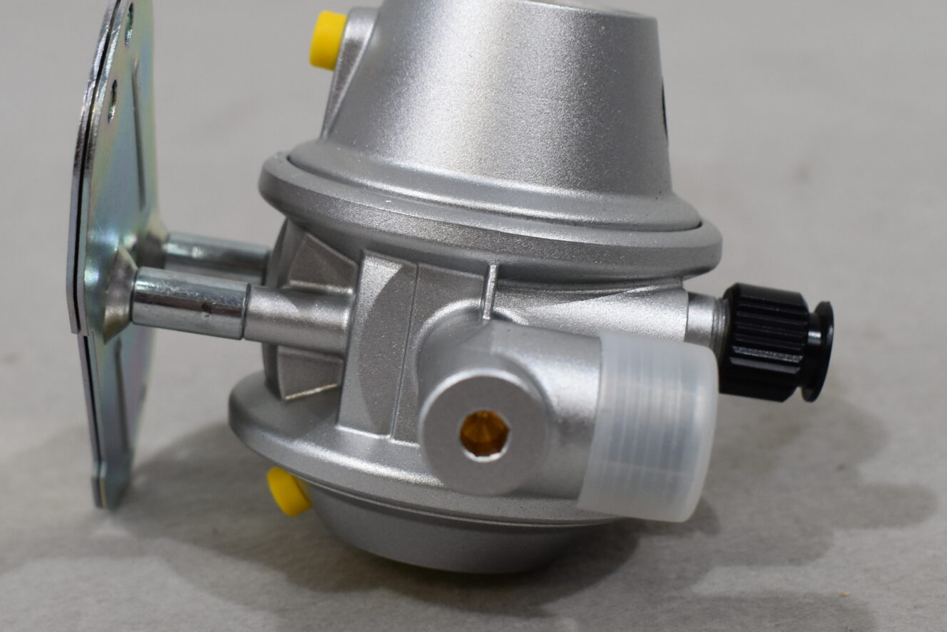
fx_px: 1973
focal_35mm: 75
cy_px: 368
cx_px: 422
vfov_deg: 18.2
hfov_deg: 27.0
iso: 400
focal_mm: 26
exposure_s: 1/125
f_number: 5.6
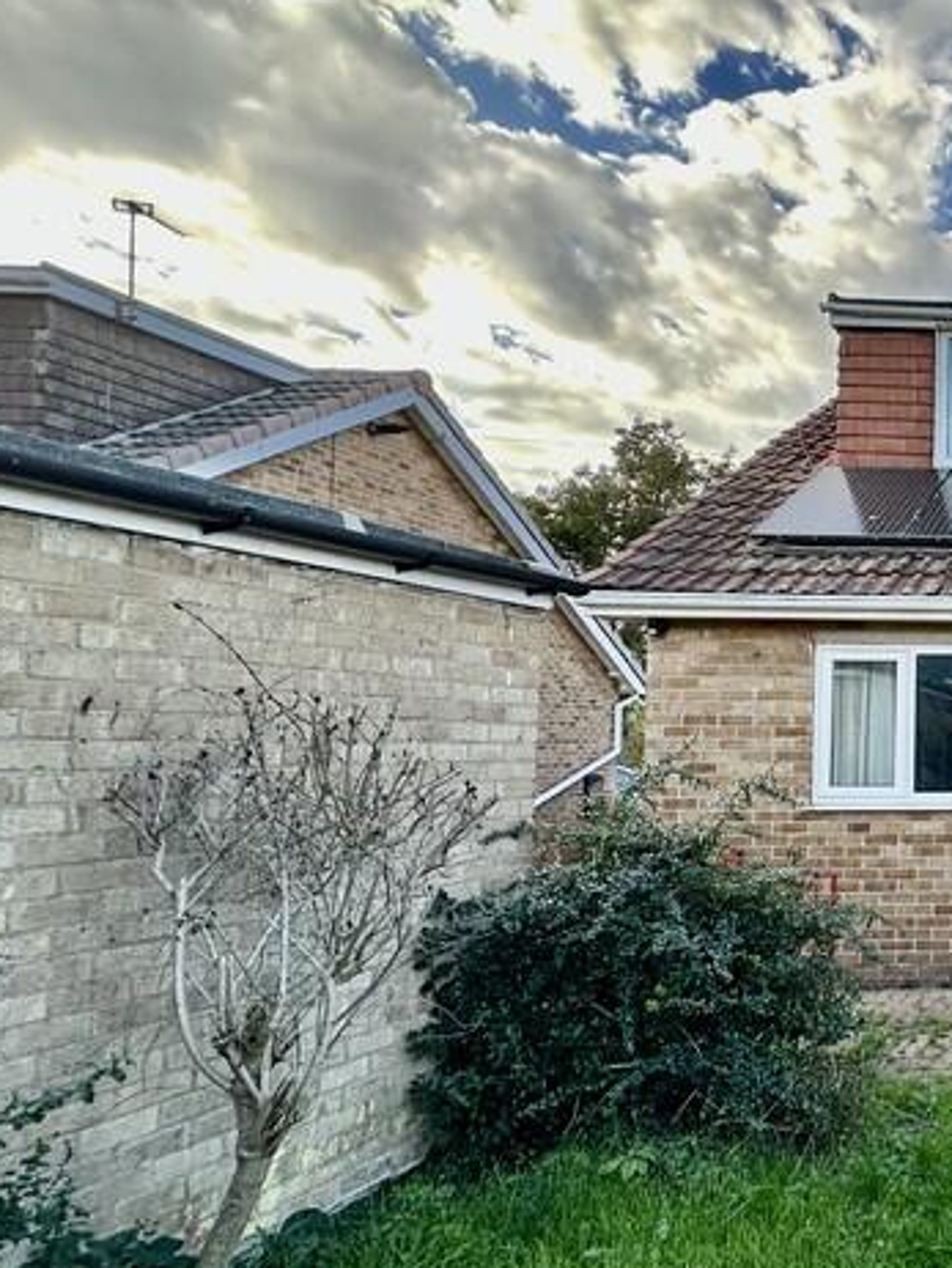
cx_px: 1300
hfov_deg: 31.8
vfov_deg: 58.2
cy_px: 692
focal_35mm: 31
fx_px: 1136
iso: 40
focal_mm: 2.22
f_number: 2.2
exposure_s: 1/296
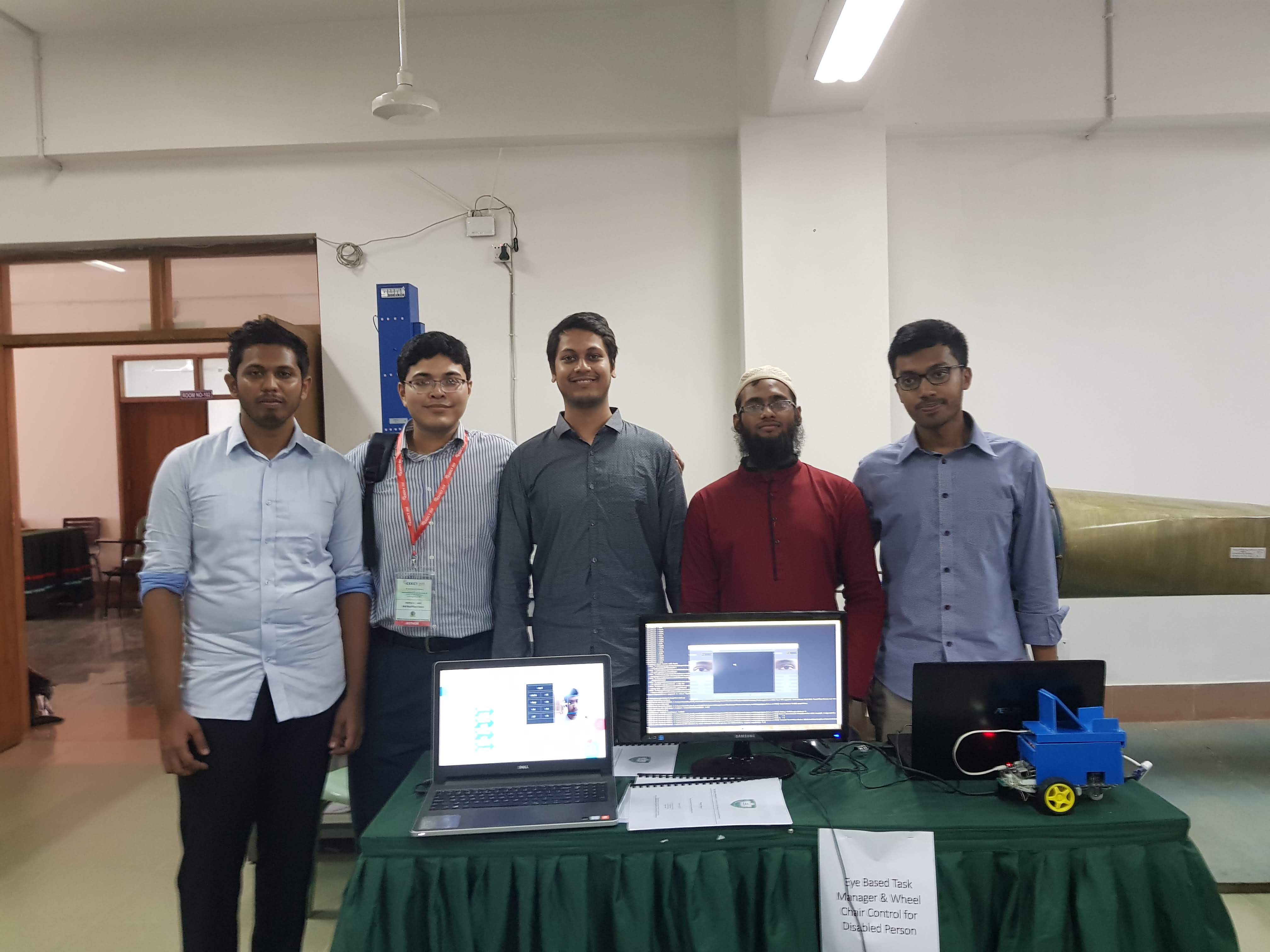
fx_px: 954
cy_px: 476
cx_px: 635
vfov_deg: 53.1
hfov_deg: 67.3
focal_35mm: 26
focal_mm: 4.2
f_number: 1.7
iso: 200
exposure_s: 1/17
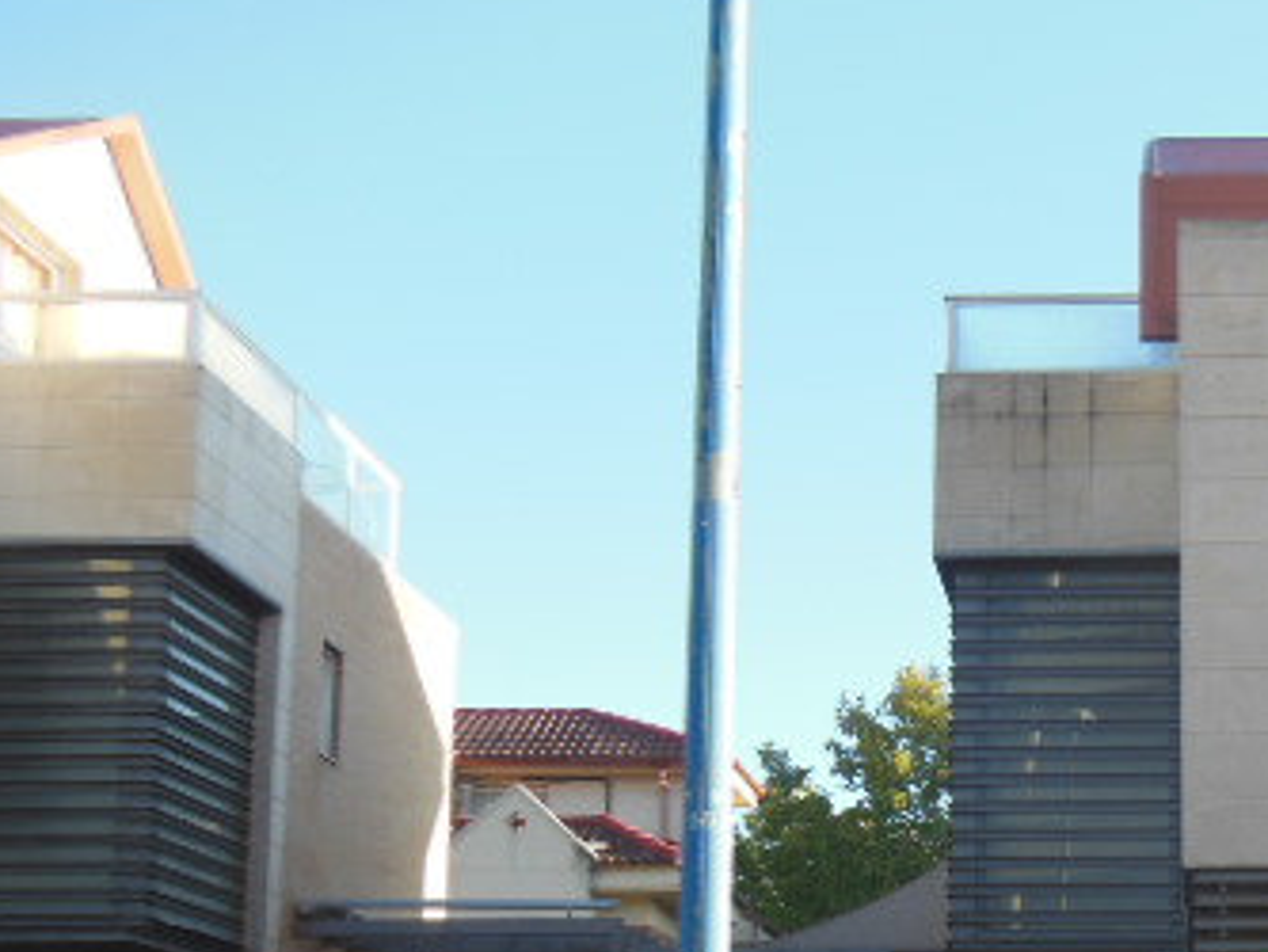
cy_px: 765
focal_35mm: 75
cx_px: 1078
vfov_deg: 19.4
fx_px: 2748
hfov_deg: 25.4
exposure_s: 1/160
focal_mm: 6.9
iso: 125
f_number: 4.1
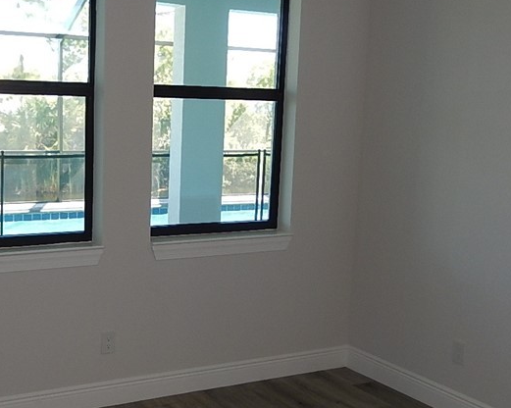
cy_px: 221
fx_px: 725
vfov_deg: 31.4
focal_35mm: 48
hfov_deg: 38.4
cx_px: 170
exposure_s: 1/50
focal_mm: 4.5
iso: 125
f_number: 3.4
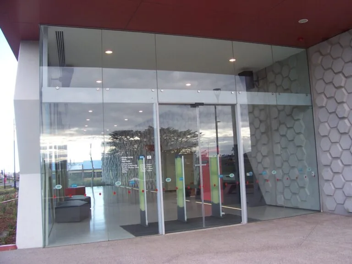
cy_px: 132
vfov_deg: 41.8
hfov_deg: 54.0
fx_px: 346
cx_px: 176
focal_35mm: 34
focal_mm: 5.6
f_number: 2.7
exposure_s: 1/180
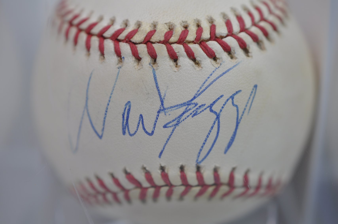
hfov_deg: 33.4
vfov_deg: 22.6
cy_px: 112
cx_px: 169
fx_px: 563
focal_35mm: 60
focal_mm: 40
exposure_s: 1/50
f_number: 3.5
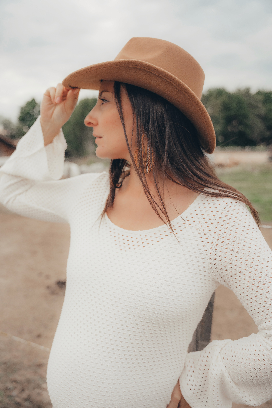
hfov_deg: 43.1
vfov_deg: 61.3
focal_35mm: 30
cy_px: 204
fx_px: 345
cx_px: 136
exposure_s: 1/1250
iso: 1000
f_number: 2.8
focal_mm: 30.4
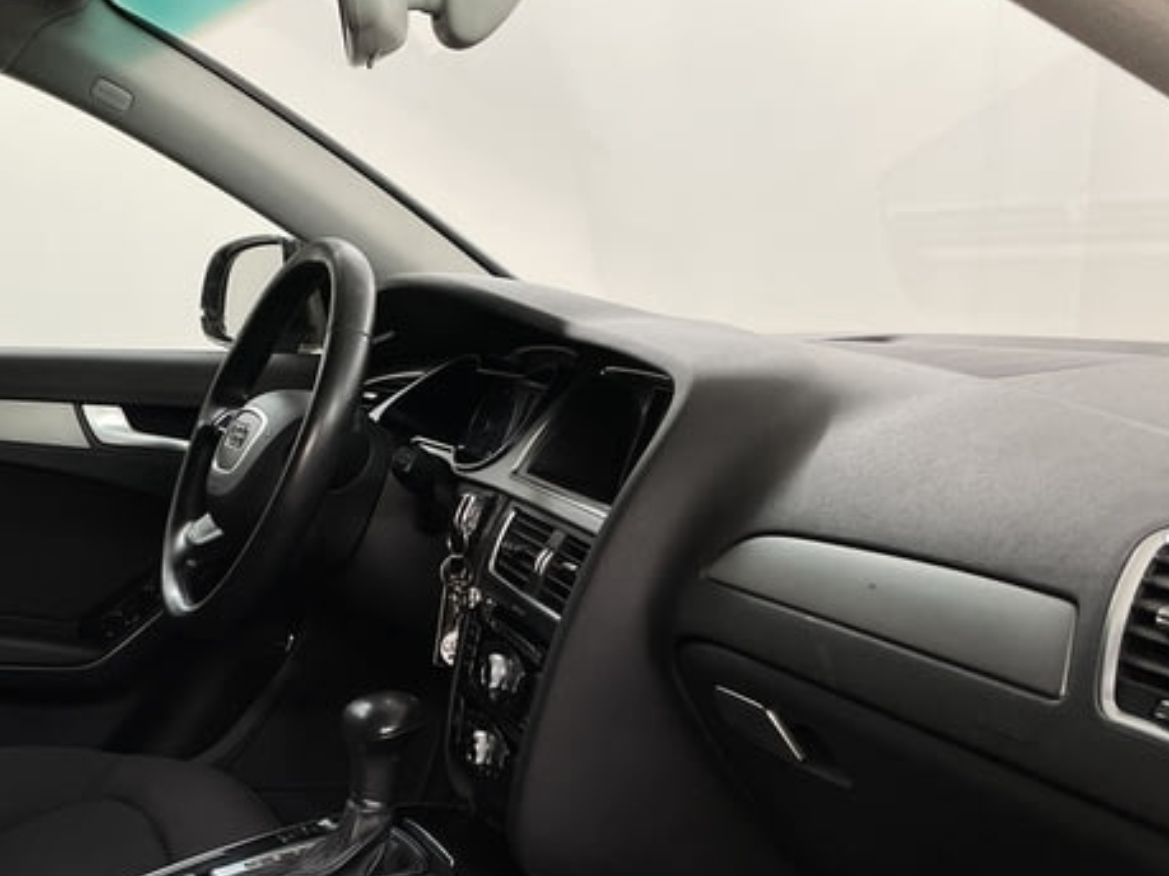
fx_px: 1722
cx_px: 331
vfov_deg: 27.9
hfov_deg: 36.8
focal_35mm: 51
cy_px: 724
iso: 64
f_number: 1.6
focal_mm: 4.2
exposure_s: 1/100
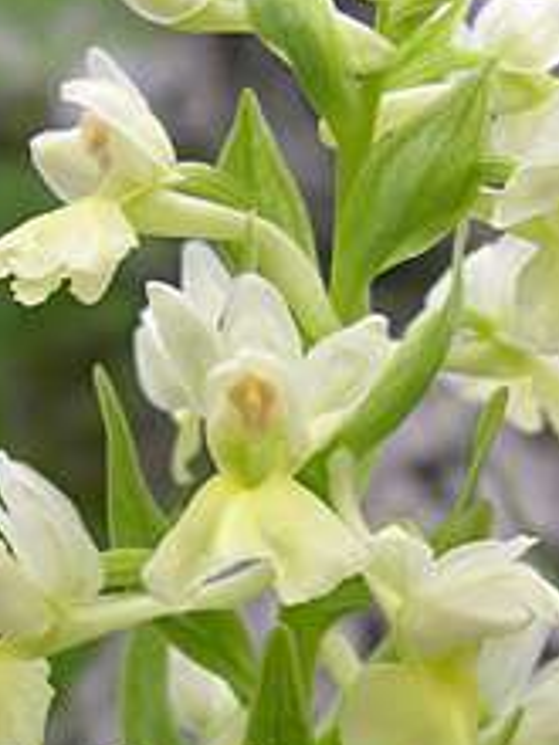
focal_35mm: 92
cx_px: 396
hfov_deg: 16.0
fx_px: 1981
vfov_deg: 21.1
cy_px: 557
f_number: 2.8
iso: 100
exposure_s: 1/391
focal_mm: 8
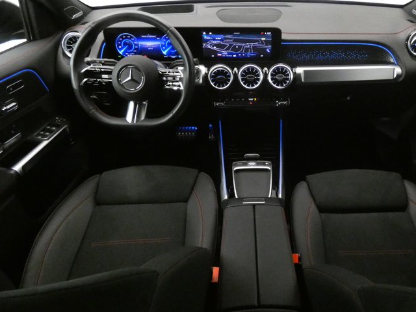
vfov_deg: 54.4
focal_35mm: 25
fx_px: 300
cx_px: 253
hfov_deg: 68.6
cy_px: 123
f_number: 2.8
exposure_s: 1/25
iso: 1600
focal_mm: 3.6
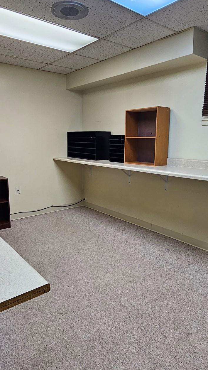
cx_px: 99
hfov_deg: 49.5
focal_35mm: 23
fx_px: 226
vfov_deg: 78.7
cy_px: 180
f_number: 2.2
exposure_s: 1/60
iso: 125
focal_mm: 2.2
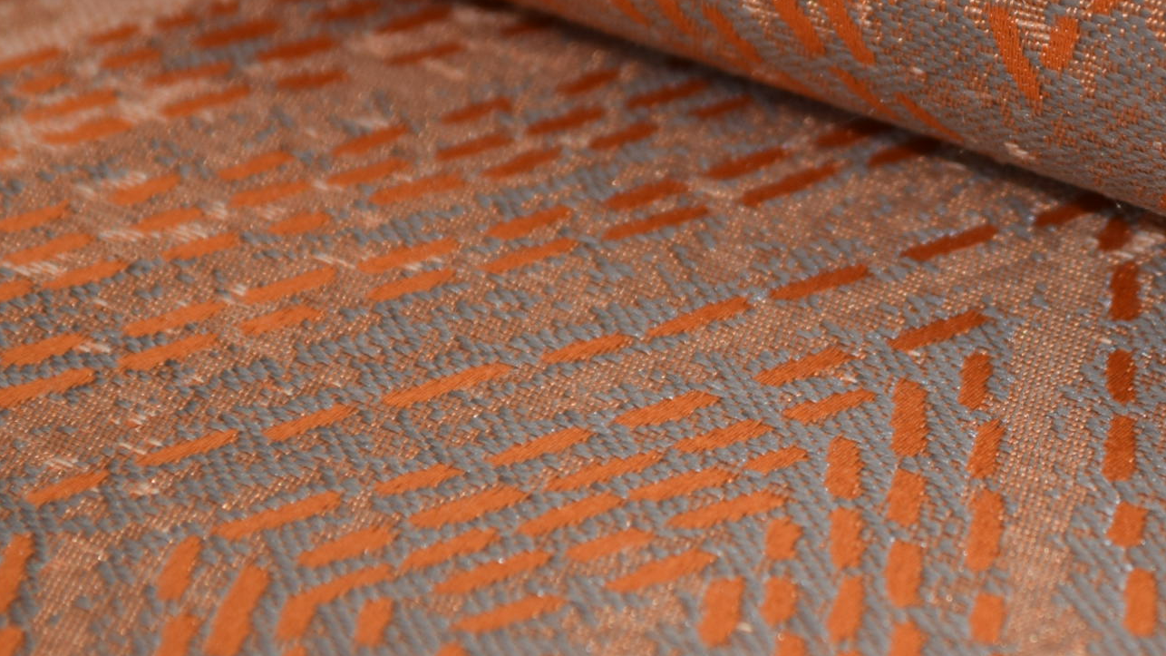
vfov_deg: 6.0
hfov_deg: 10.7
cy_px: 469
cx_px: 1000
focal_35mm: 201
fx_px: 6220
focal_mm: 55
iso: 400
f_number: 5.6
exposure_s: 1/200
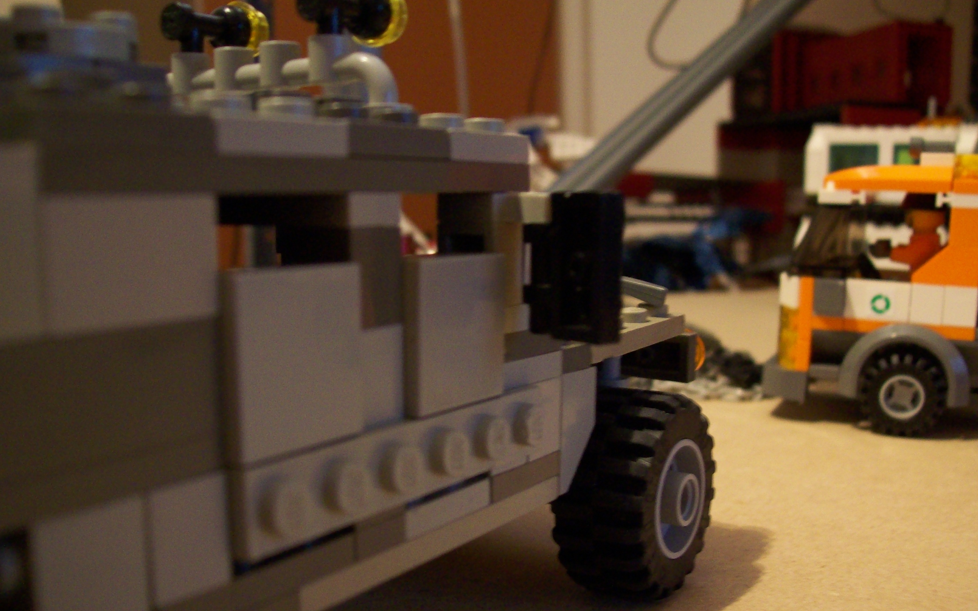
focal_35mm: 39
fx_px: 1039
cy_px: 357
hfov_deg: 50.4
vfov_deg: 32.7
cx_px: 481
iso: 200
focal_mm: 6
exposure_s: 1/8
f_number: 2.7
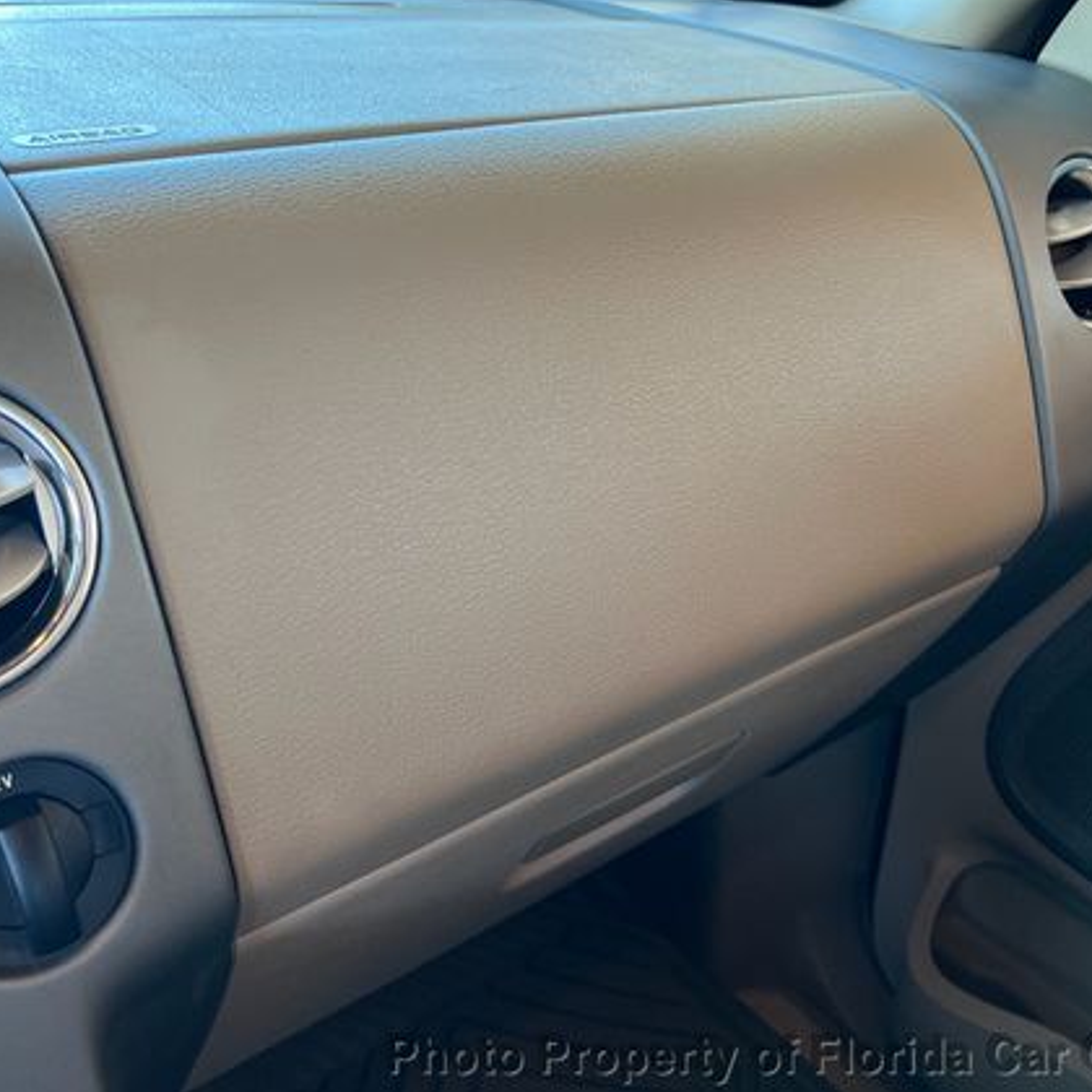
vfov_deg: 47.1
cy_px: 486
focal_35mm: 35
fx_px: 1249
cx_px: 567
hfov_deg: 47.2
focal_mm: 5.7
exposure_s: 1/120
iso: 125
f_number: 1.5
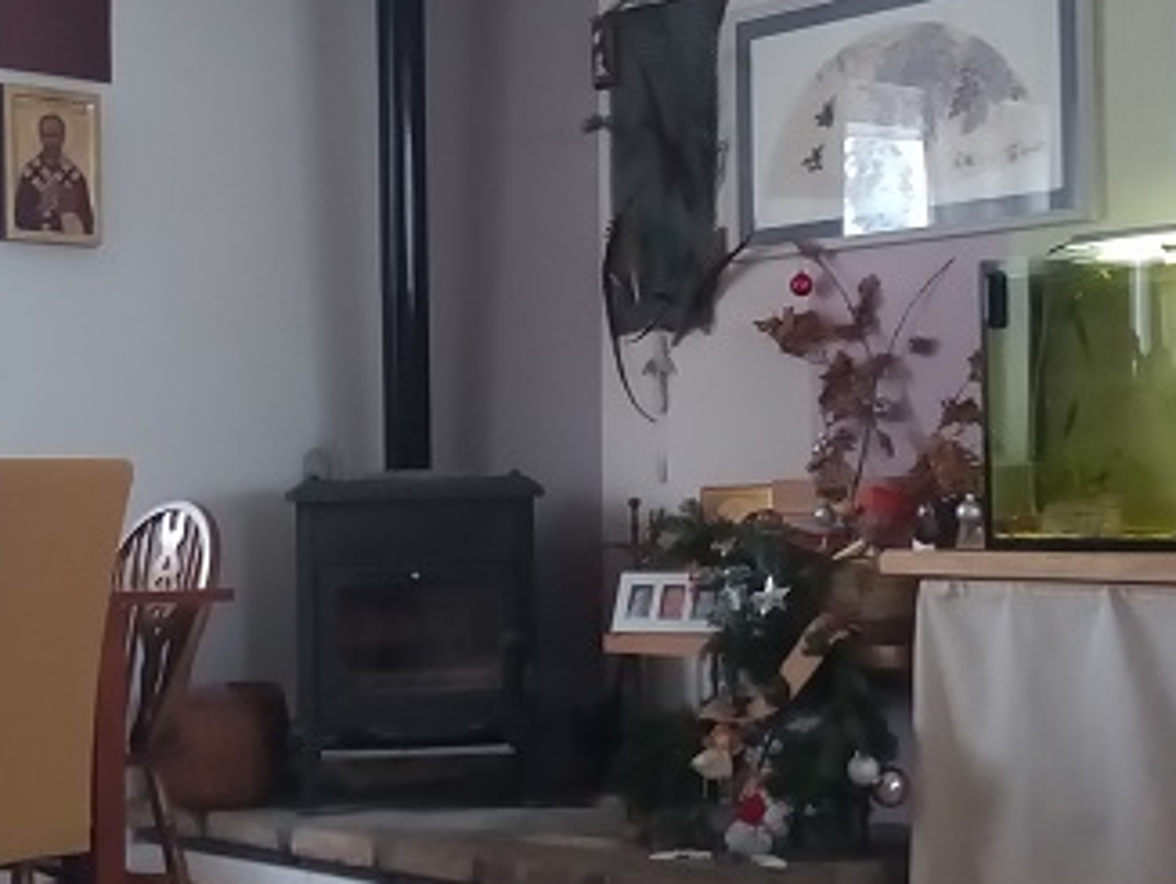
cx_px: 527
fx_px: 1734
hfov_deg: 37.4
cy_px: 444
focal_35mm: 51
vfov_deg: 28.6
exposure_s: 1/25
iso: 614
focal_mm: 3.54
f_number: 2
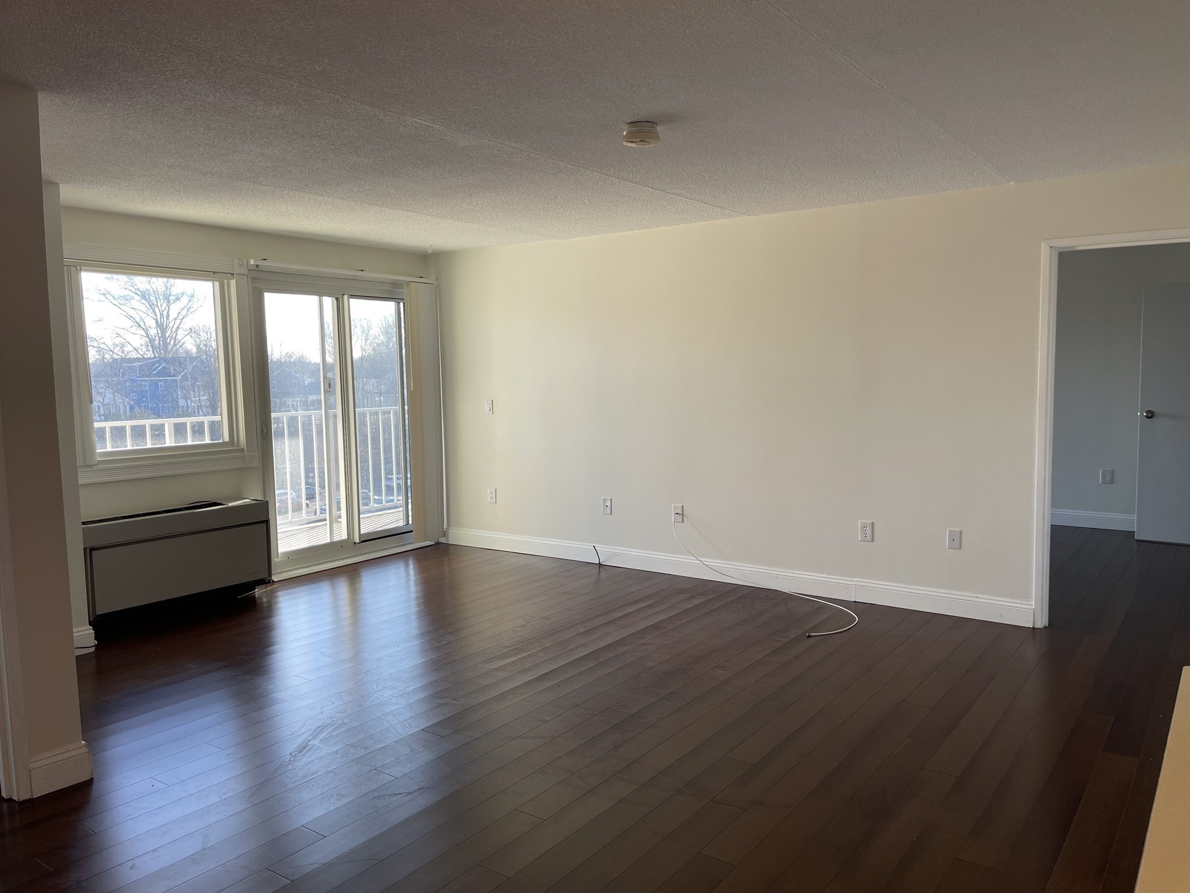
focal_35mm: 25
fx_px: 859
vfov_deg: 54.9
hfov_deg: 69.4
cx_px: 595
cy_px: 446
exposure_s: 1/131
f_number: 1.6
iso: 32
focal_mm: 5.1
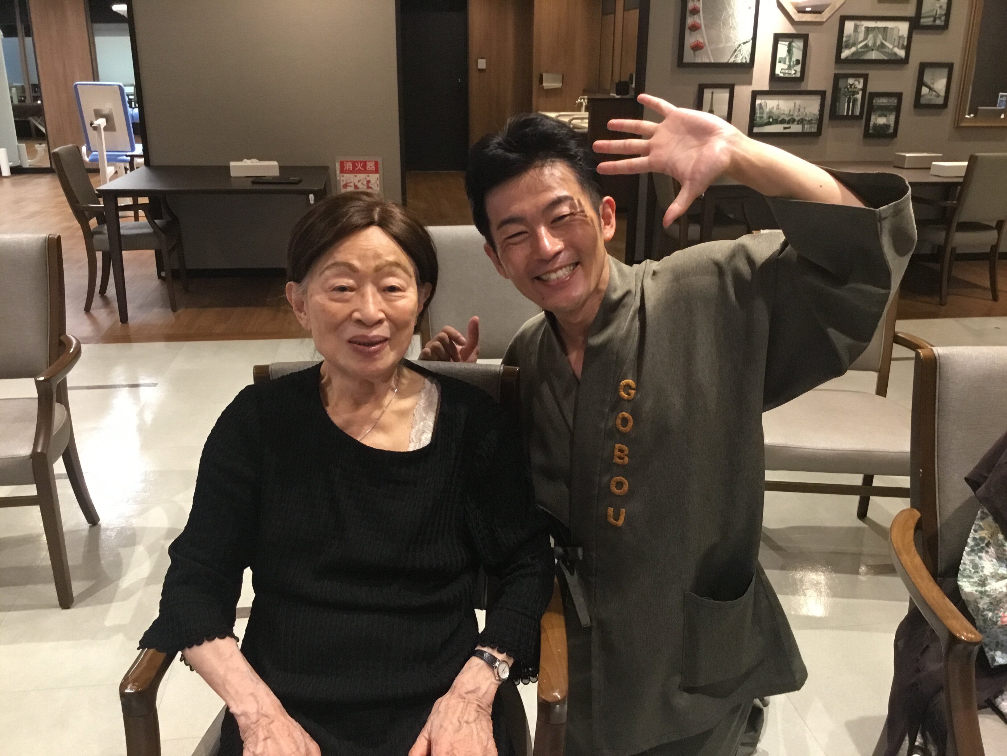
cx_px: 504
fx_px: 902
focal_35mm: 31
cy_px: 378
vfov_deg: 45.4
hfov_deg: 58.4
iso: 125
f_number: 2.4
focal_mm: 3.3
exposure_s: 1/30
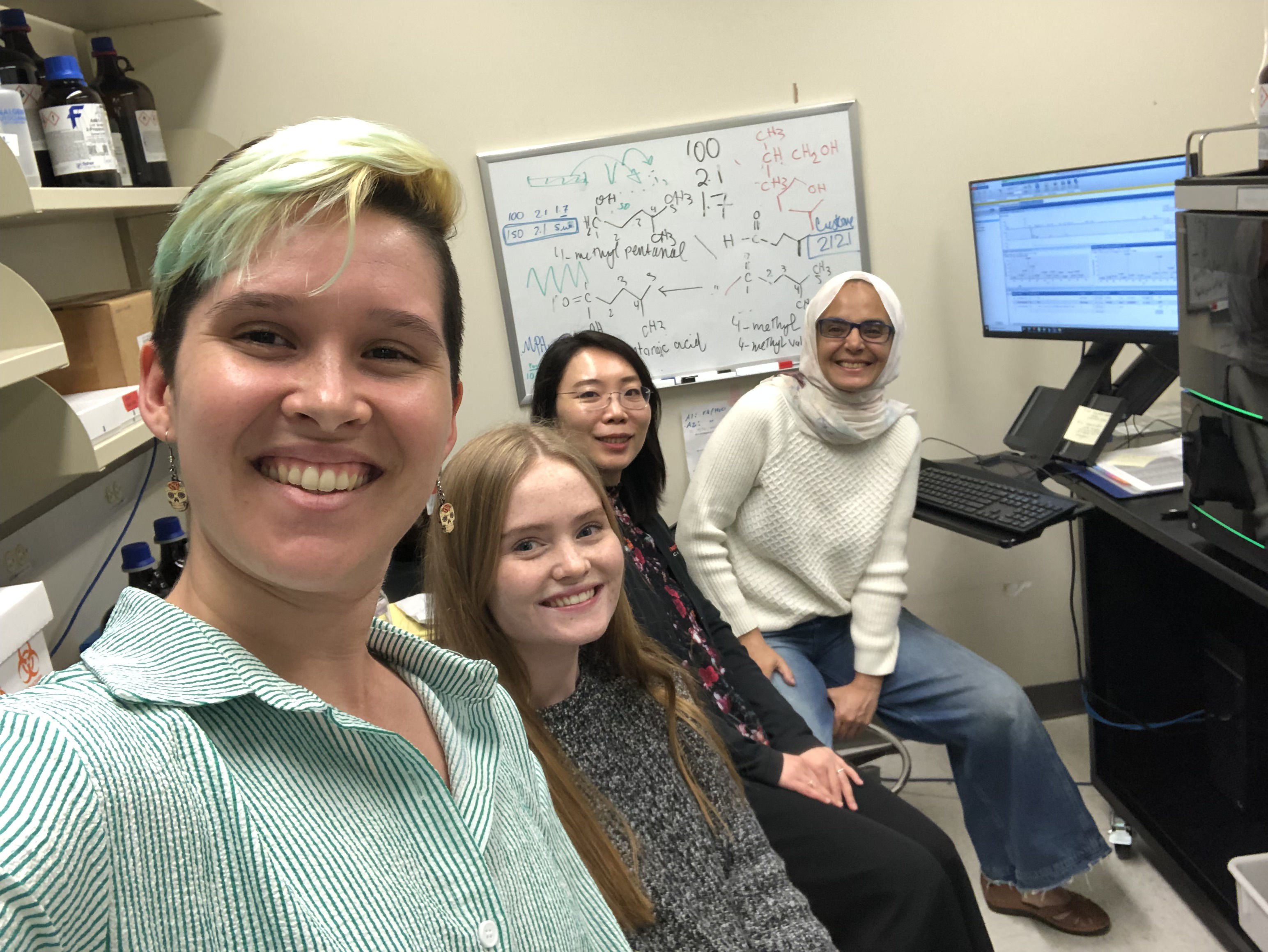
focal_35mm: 32
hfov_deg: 56.8
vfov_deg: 44.2
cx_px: 634
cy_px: 476
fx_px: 1173
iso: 125
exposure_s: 1/60
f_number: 2.2
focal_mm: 2.9
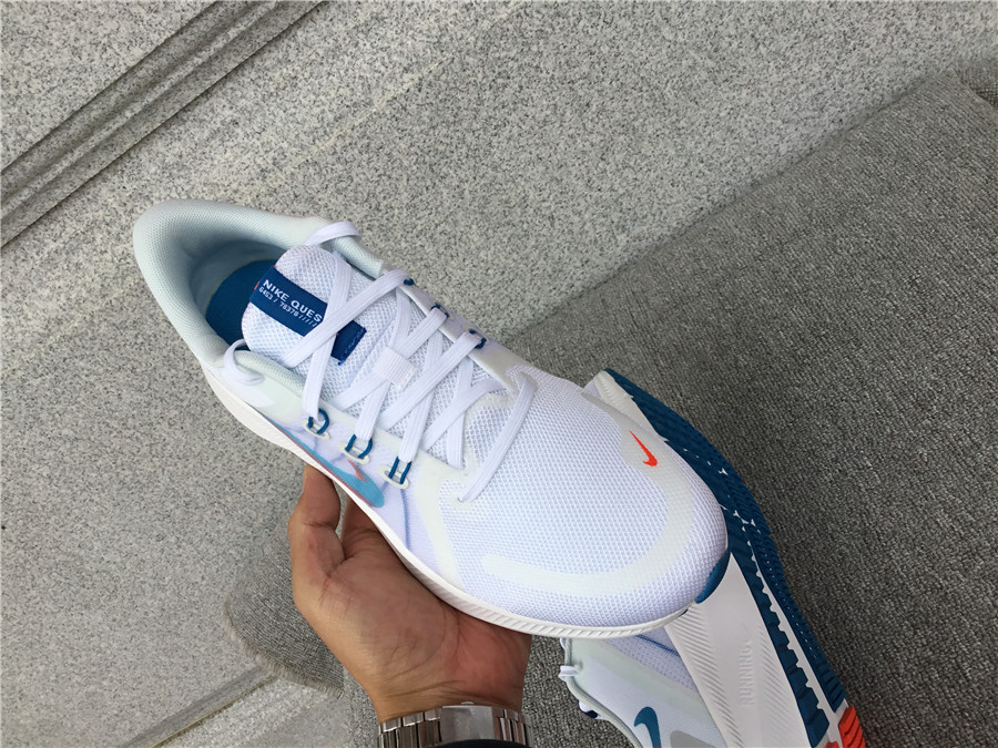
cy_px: 374
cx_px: 499
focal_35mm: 31
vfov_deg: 45.4
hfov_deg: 58.4
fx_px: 894
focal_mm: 3.3
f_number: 2.4
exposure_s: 1/161
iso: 25
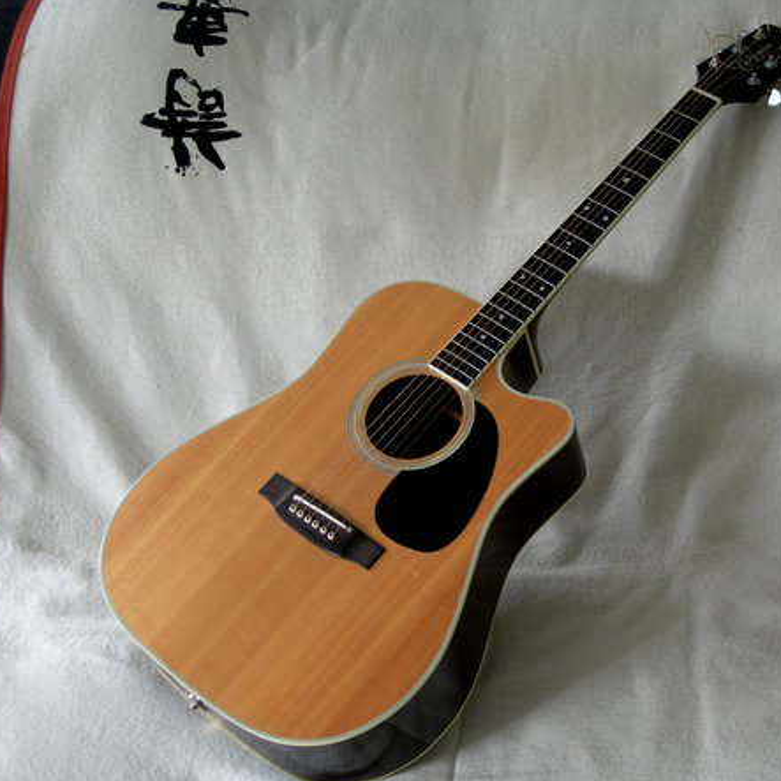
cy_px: 393
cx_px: 474
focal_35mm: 61
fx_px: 1557
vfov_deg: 28.2
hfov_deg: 28.1
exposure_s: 1/3.8
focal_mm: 10.6
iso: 66
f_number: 3.2
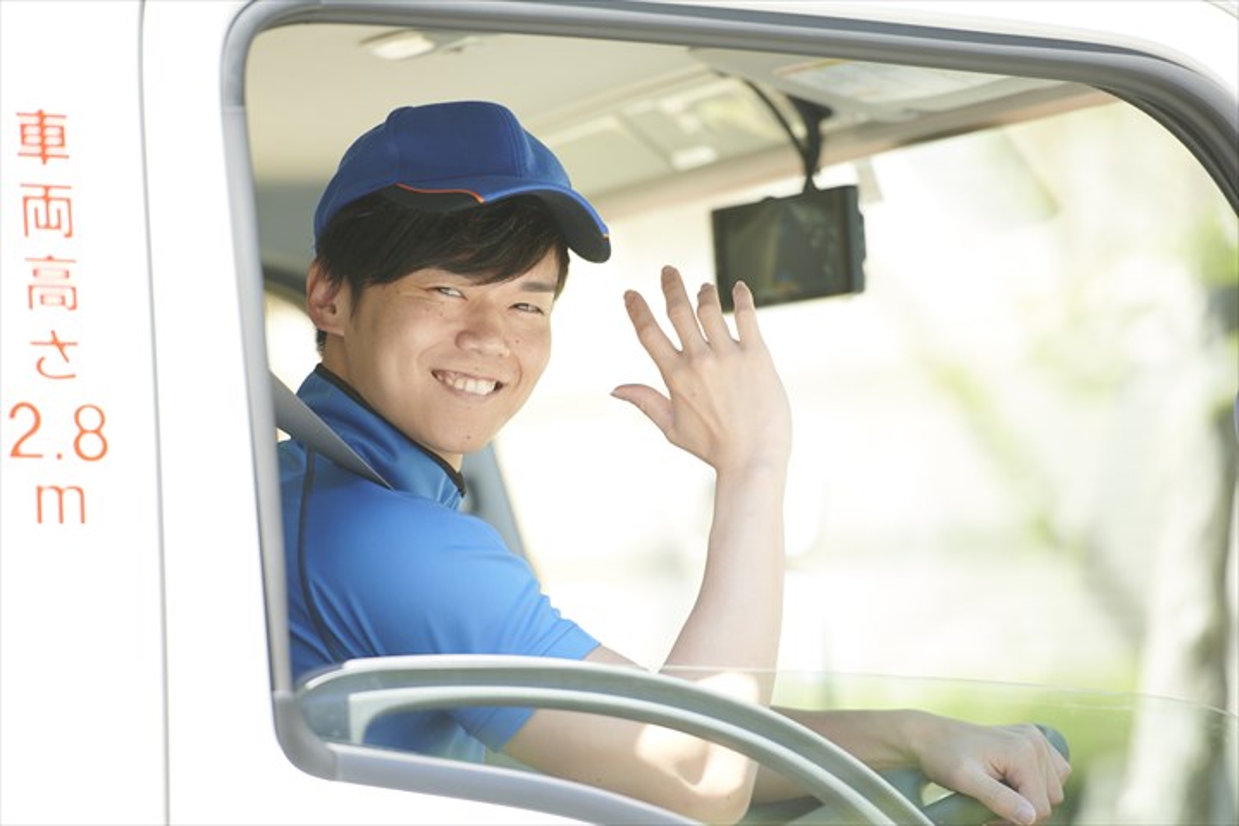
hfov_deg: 10.3
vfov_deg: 6.9
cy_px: 413
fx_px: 6883
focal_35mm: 200
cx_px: 620
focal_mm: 200
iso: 200
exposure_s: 1/200
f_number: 3.2
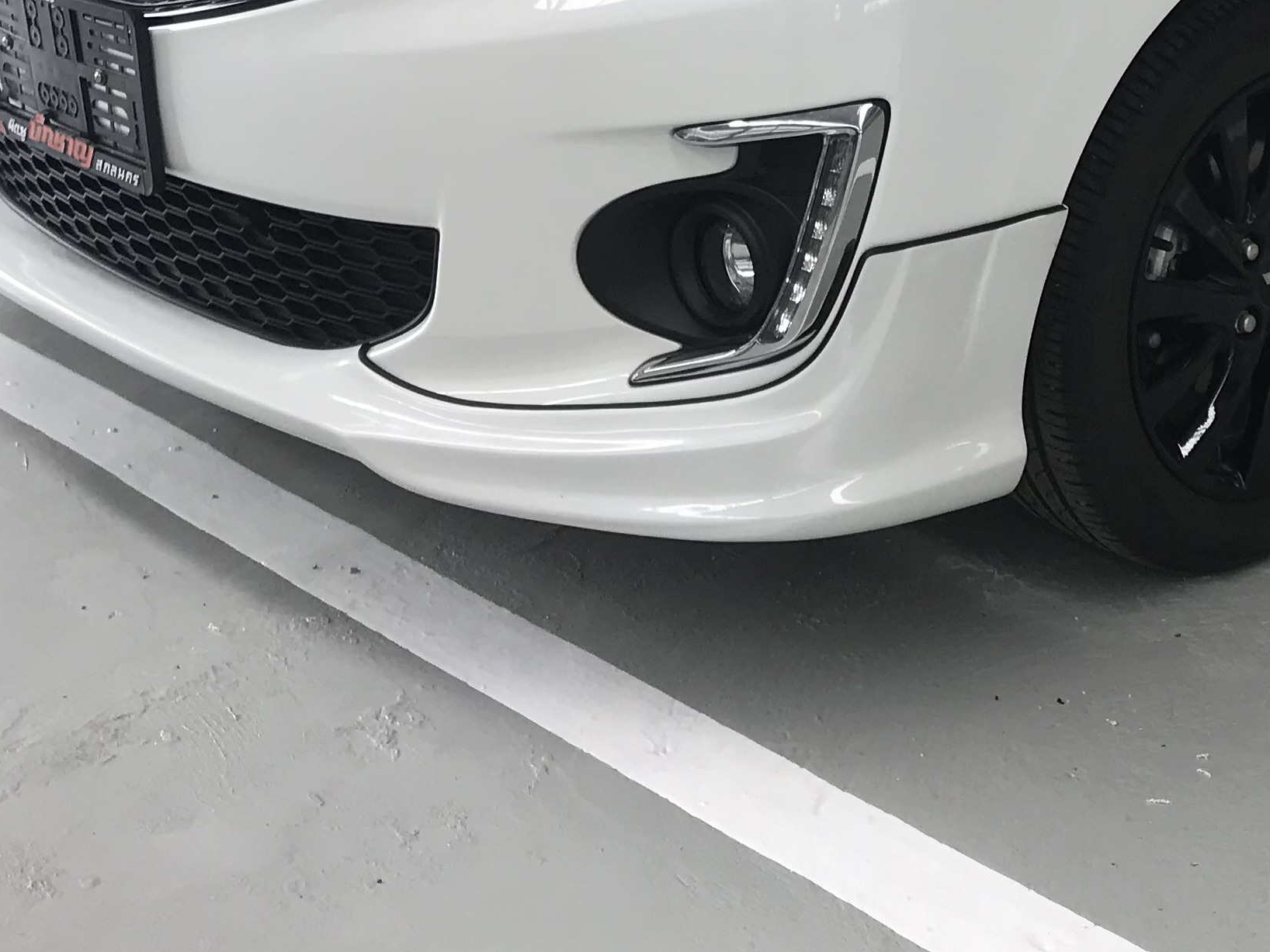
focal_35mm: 69
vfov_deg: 20.3
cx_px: 1164
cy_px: -106
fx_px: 2531
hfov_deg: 27.1
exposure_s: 1/252
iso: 20
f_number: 1.8
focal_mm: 3.99
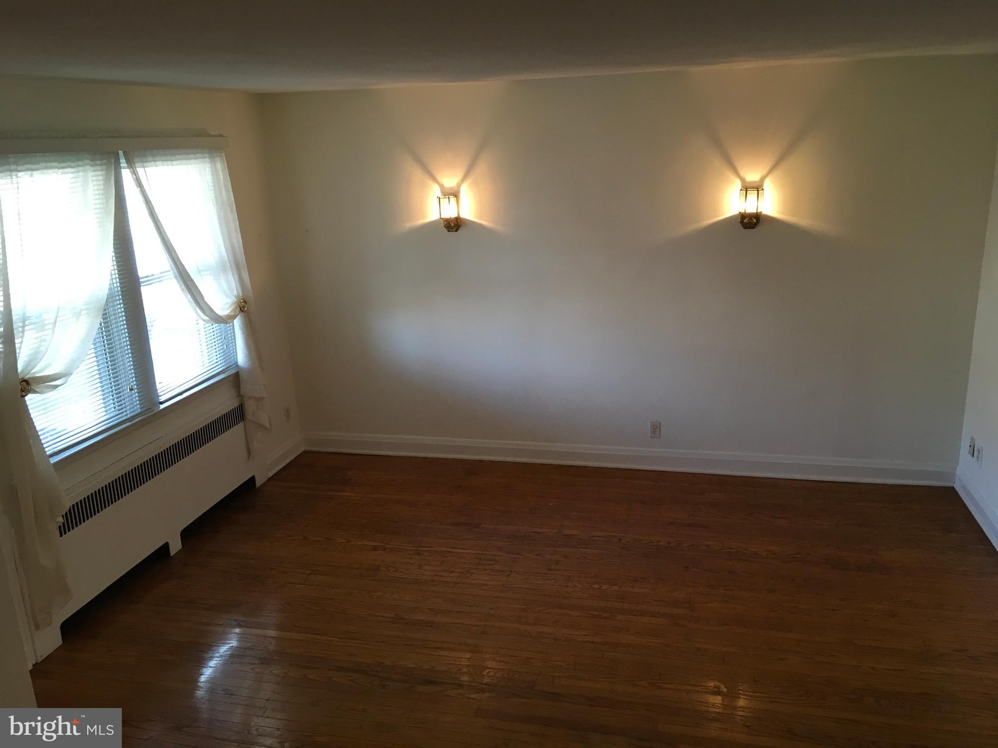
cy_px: 374
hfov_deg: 61.7
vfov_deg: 48.2
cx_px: 499
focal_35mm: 29
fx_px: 836
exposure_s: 1/30
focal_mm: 4.15
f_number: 2.2
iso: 80
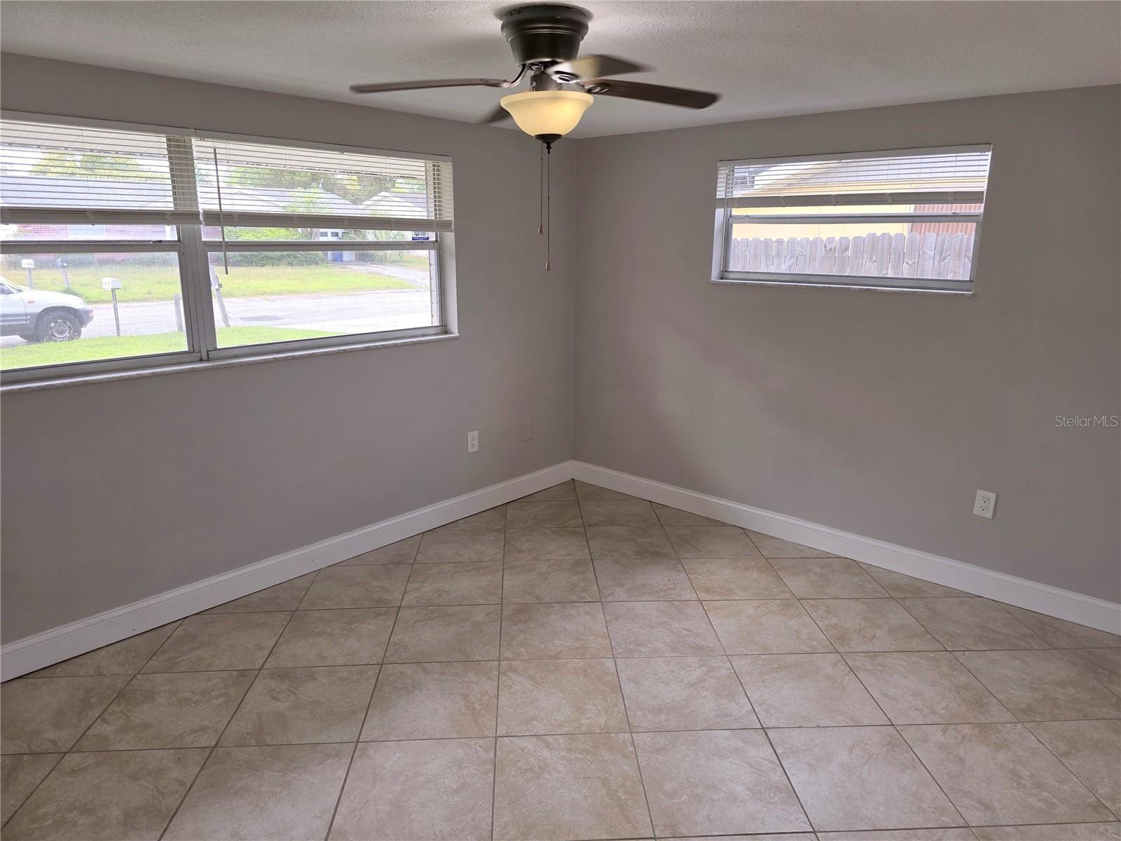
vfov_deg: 58.9
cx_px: 560
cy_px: 420
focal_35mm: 23
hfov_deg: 73.9
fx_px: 745
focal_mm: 6.3
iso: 12
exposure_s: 1/60
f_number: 1.7
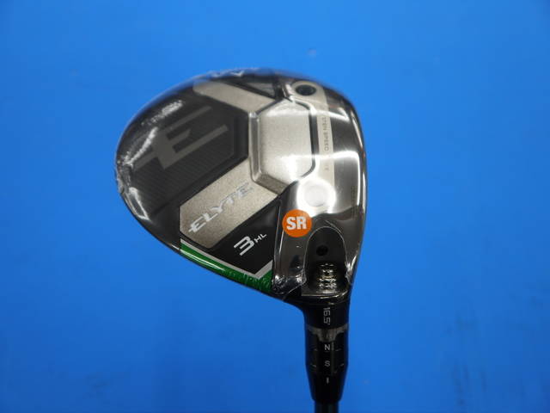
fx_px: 826
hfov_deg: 36.8
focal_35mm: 52
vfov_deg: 28.0
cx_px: 275
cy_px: 206
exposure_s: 1/80
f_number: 4.7
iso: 160
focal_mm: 26
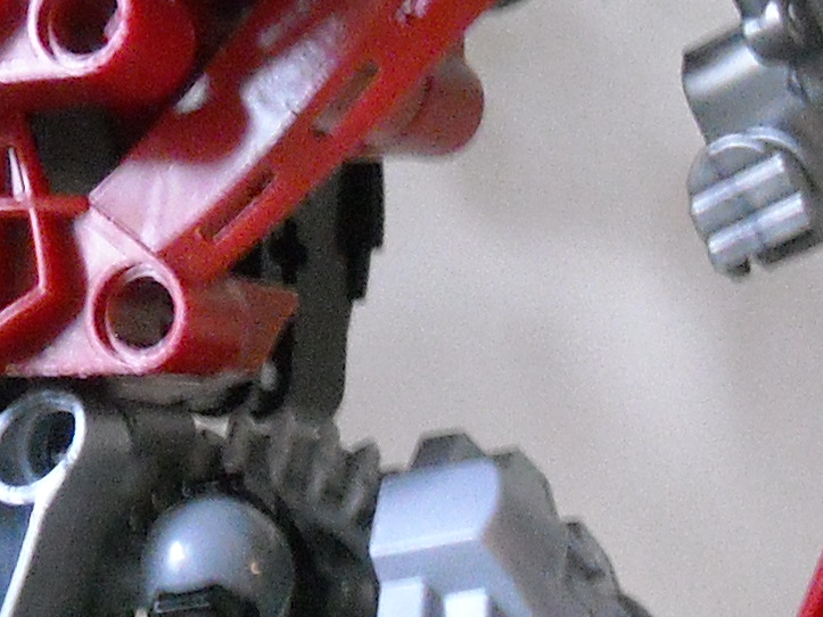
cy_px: 302
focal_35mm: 158
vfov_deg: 9.4
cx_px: 117
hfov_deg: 12.4
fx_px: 3756
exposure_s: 1/17
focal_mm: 5.7
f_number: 2.8
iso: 400
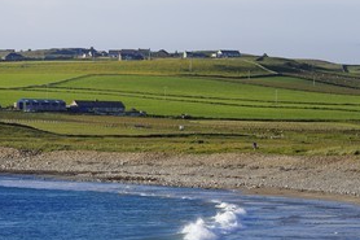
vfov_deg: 4.5
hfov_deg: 6.8
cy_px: 147
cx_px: 203
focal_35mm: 302
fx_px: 3018
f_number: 13
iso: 400
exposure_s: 1/250
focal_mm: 200
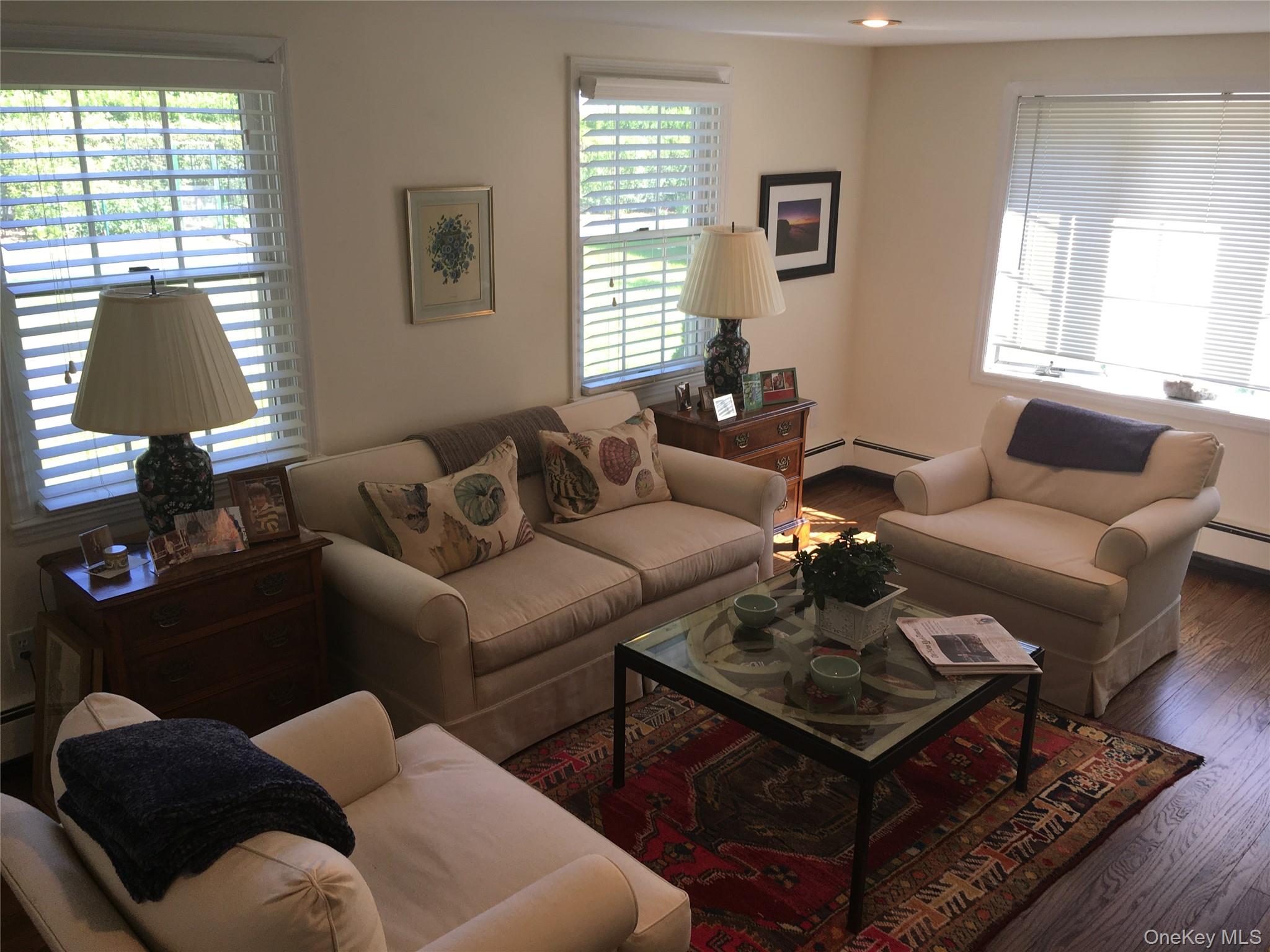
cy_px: 476
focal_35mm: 29
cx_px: 635
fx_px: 1064
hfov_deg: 61.7
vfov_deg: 48.2
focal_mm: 4.15
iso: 25
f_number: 2.2
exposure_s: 1/40
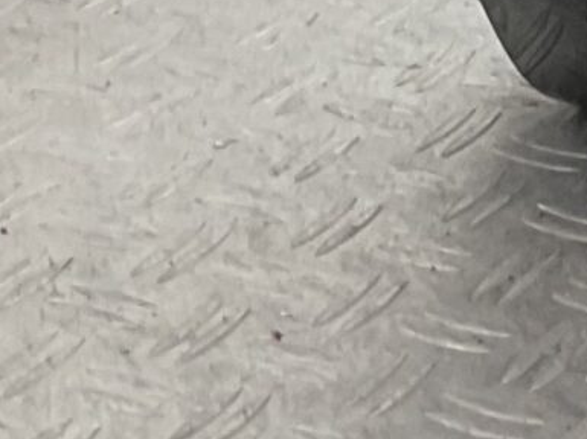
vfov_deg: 7.2
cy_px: -607
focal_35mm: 193
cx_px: 1427
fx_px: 3270
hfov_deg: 9.2
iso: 25
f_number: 1.8
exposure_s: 1/100
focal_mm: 3
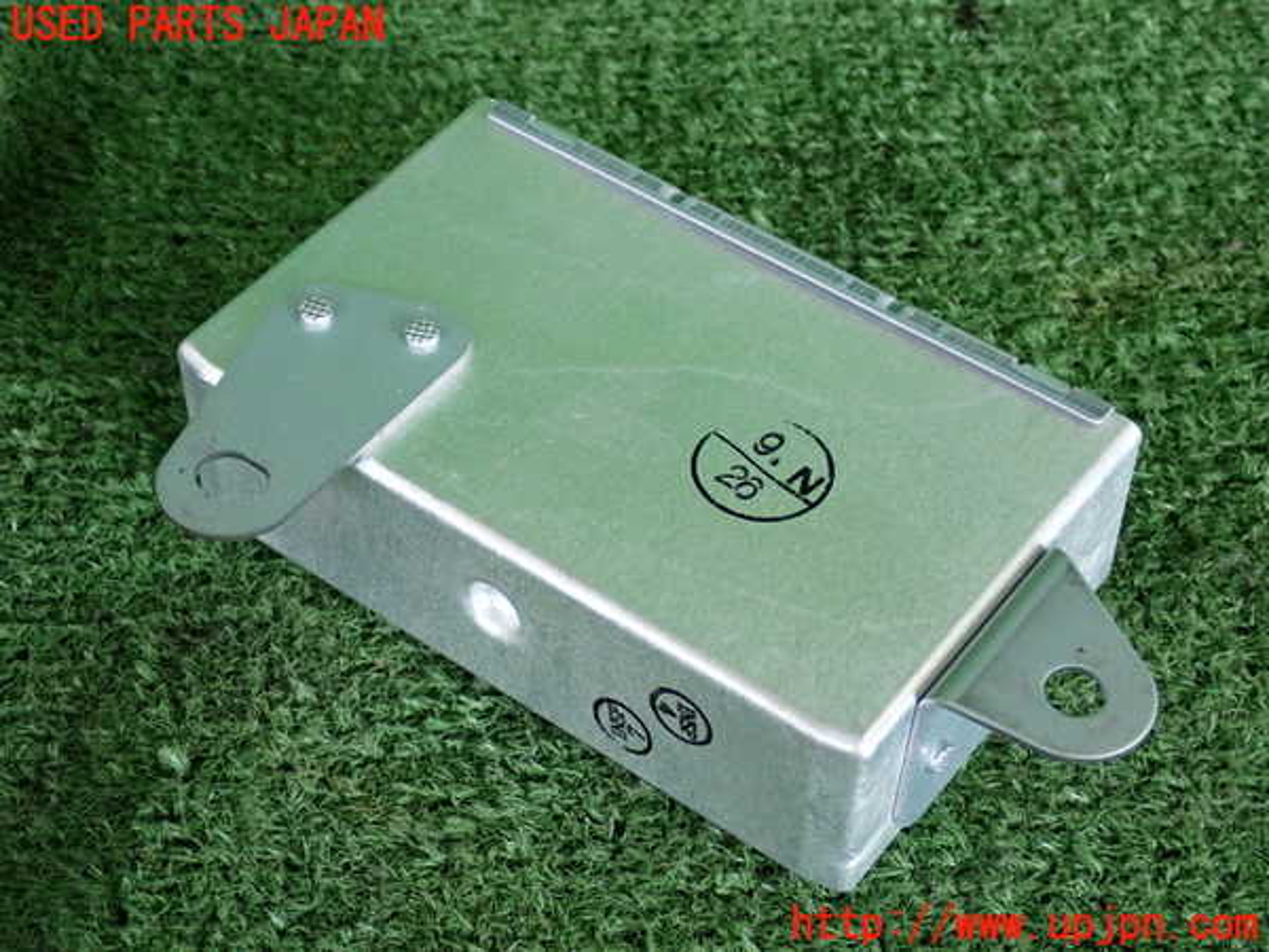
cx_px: 634
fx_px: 2456
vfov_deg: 21.9
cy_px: 476
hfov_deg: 29.0
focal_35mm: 67
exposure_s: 1/125
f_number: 3.8
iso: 640
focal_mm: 11.88
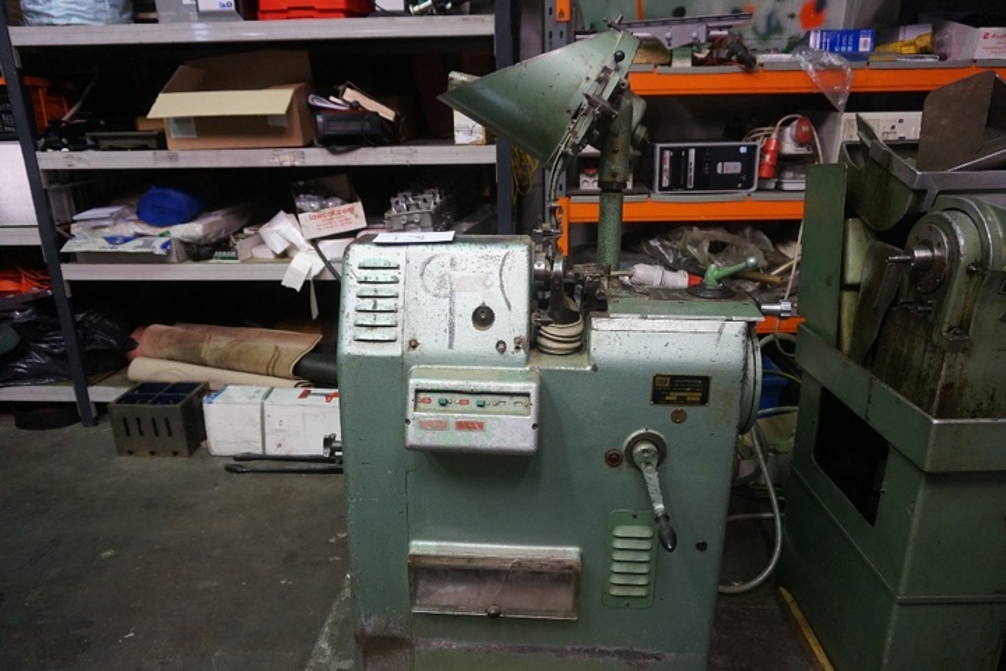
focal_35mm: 24
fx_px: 671
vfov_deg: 53.1
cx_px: 503
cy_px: 336
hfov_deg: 73.7
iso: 1600
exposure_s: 1/160
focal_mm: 16
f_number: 3.5
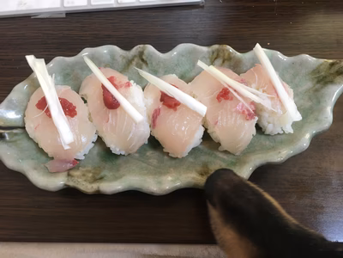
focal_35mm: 29
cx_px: 172
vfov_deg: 48.2
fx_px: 287
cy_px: 129
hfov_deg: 61.7
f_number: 2.2
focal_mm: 4.15
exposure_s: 1/30
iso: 80
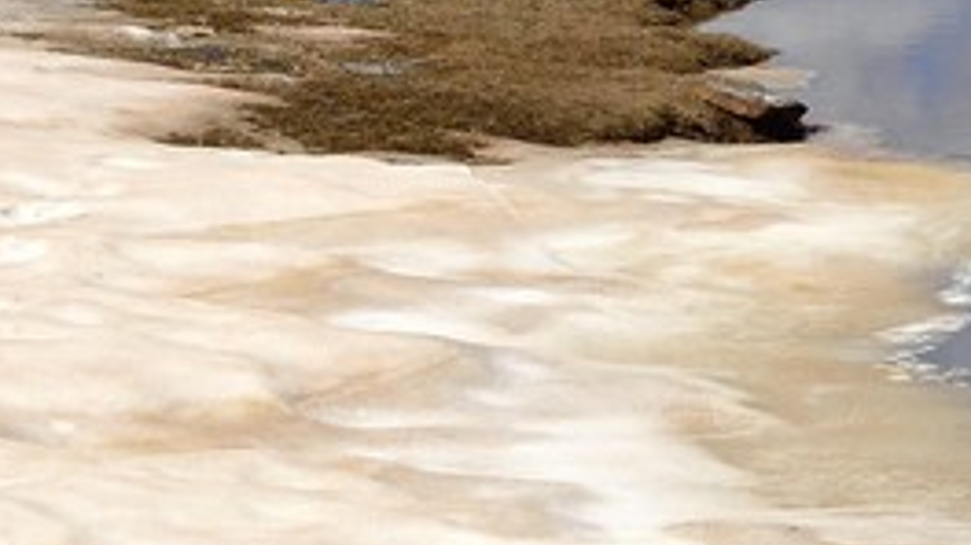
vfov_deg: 6.5
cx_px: 2692
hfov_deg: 9.6
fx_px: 4734
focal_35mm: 184
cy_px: -387
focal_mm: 29
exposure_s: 1/250
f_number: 14
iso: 200
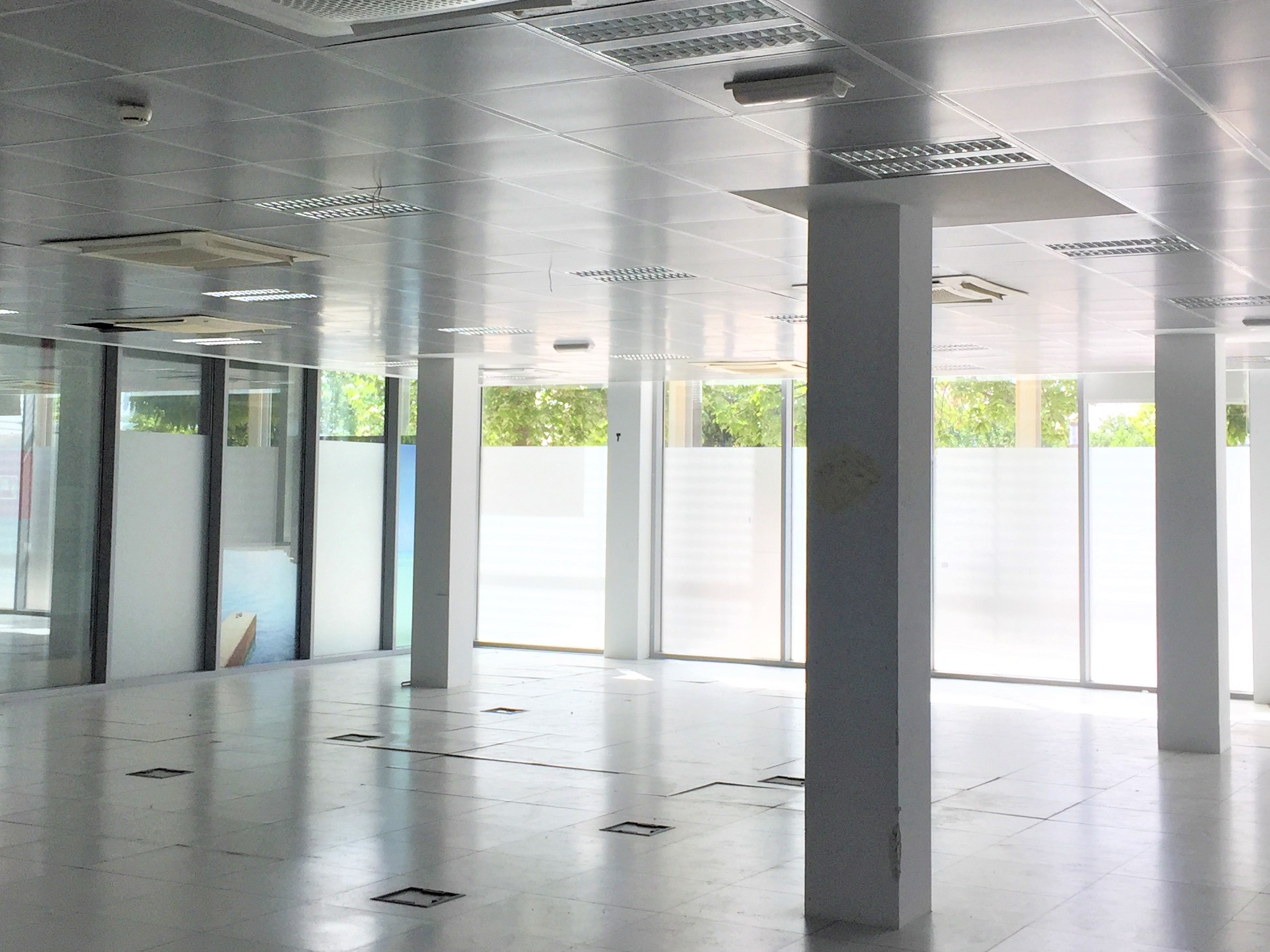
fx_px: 1798
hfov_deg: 38.8
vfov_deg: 29.6
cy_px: 365
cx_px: 534
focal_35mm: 49
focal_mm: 4.15
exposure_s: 1/347
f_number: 2.2
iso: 32
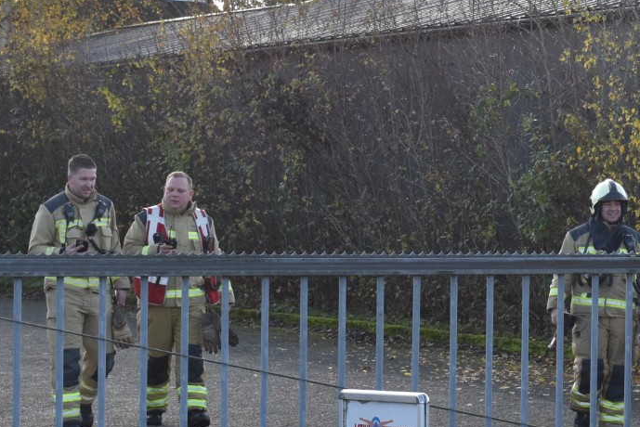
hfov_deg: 13.7
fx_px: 2632
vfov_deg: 9.3
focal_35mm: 148
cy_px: 221
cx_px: 604
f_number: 8
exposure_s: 1/250
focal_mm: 42
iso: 250
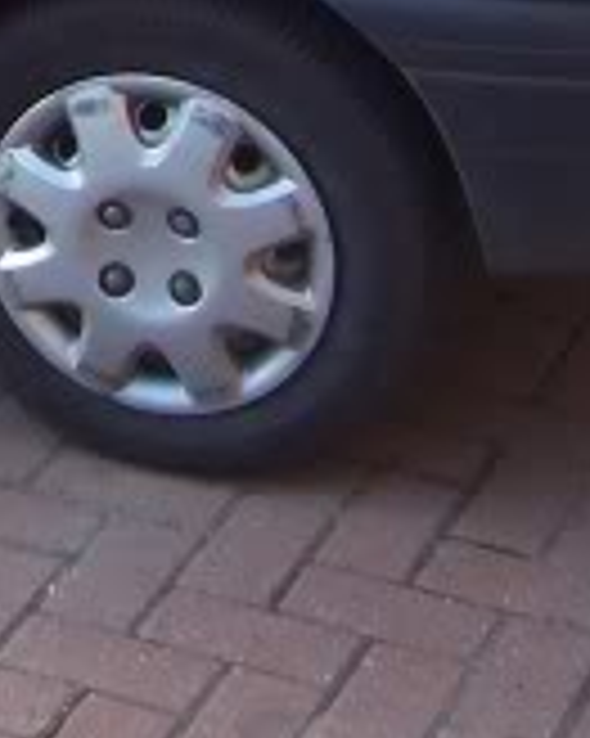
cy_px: -297
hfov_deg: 10.6
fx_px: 2993
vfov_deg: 13.4
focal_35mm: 137
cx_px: -477
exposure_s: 1/125
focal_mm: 6
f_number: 3
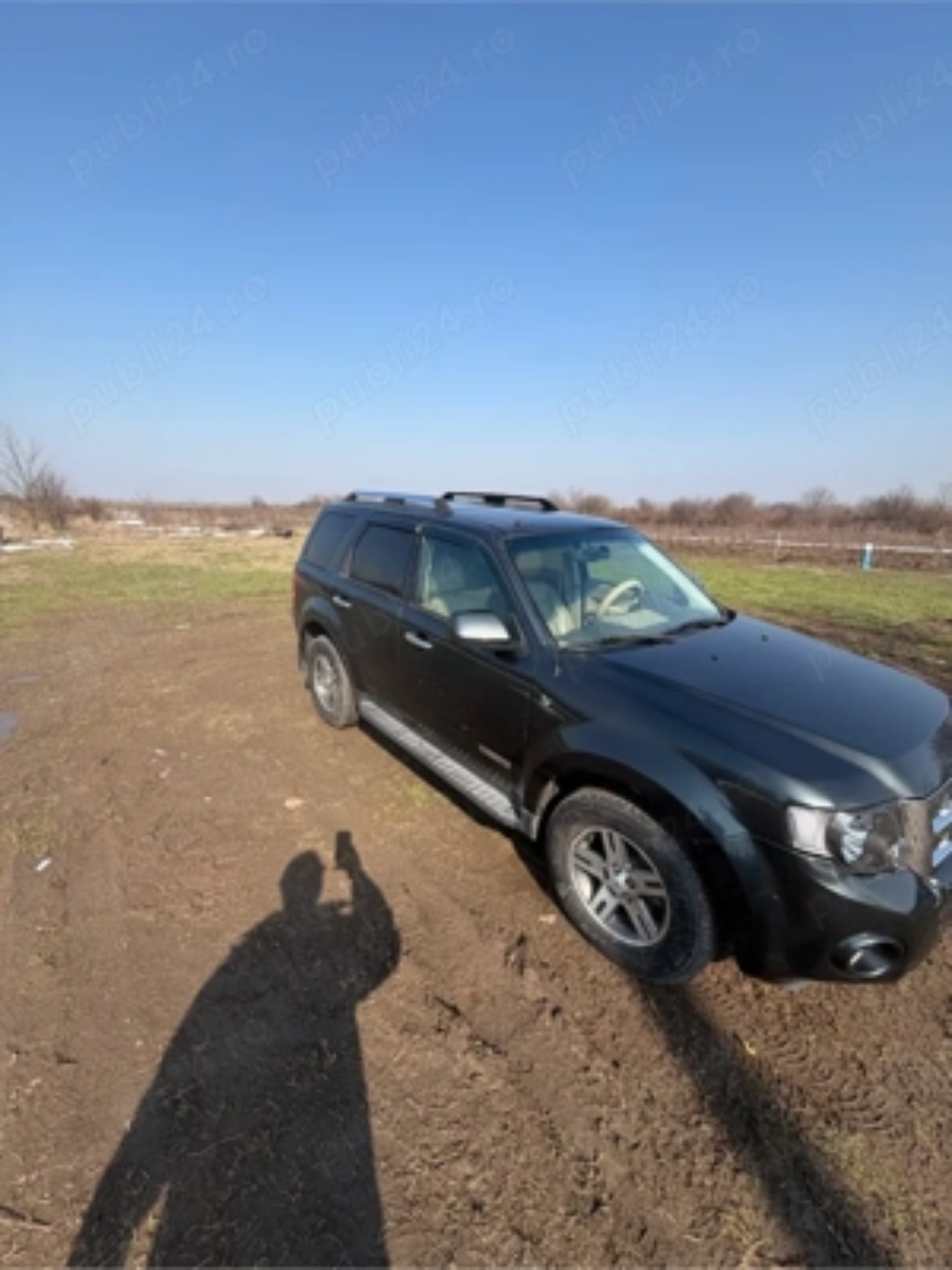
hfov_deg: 85.7
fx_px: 513
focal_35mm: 14
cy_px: 635
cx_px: 476
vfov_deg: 102.1
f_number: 2.2
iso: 32
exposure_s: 1/770
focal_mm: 2.22
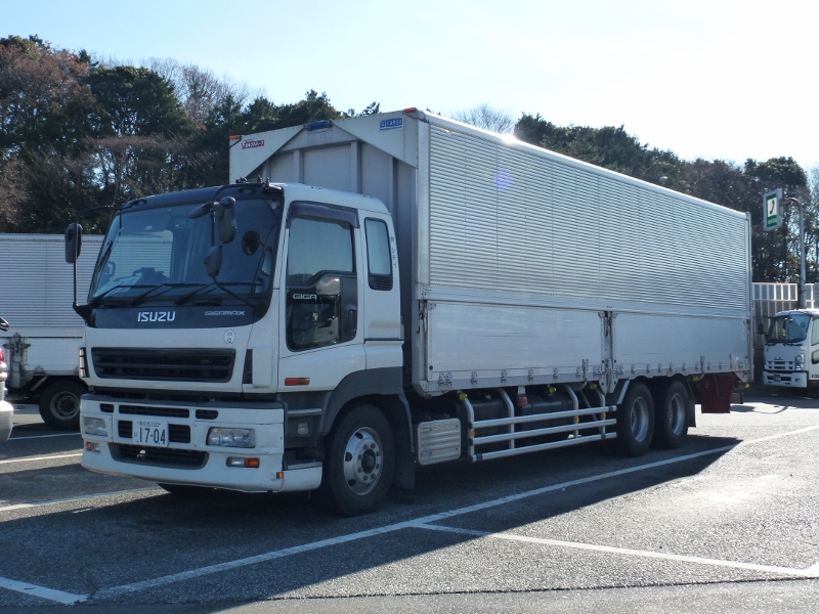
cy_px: 307
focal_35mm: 41
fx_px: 970
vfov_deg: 35.1
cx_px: 410
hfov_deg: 45.8
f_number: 3.9
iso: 160
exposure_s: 1/640
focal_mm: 7.4
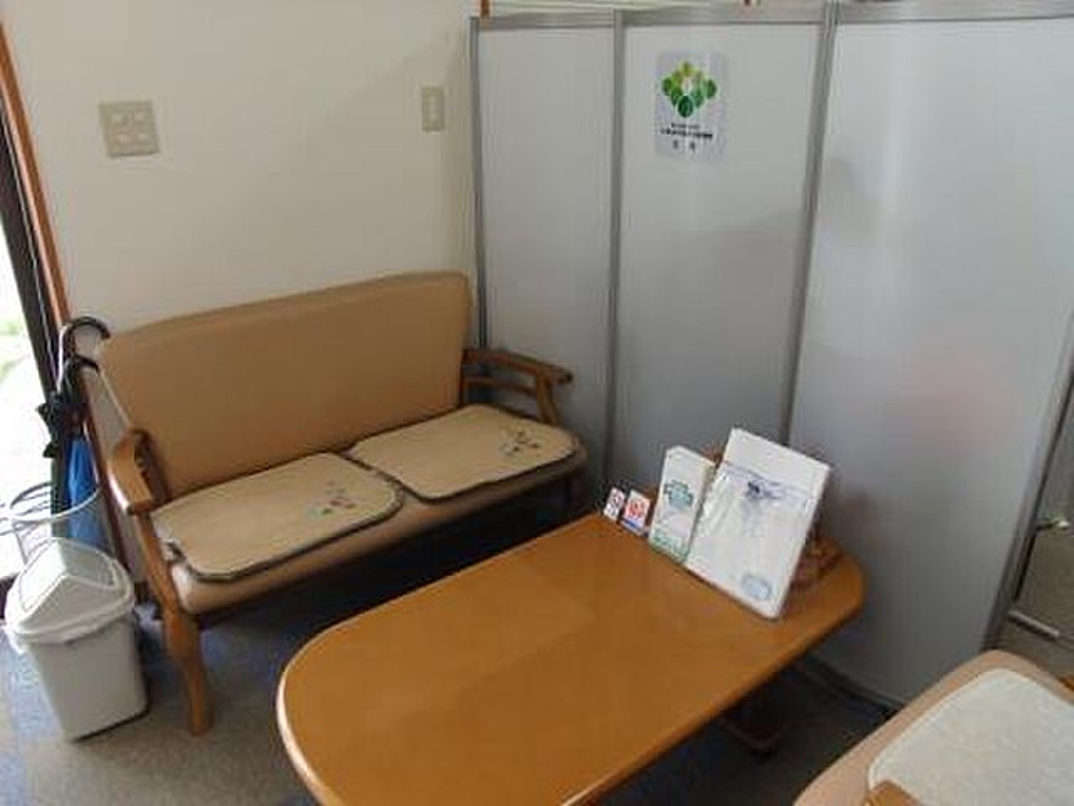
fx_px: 807
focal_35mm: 26
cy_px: 403
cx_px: 537
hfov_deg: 67.3
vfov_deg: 53.1
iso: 100
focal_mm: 4.6
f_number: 2.8
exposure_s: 1/60
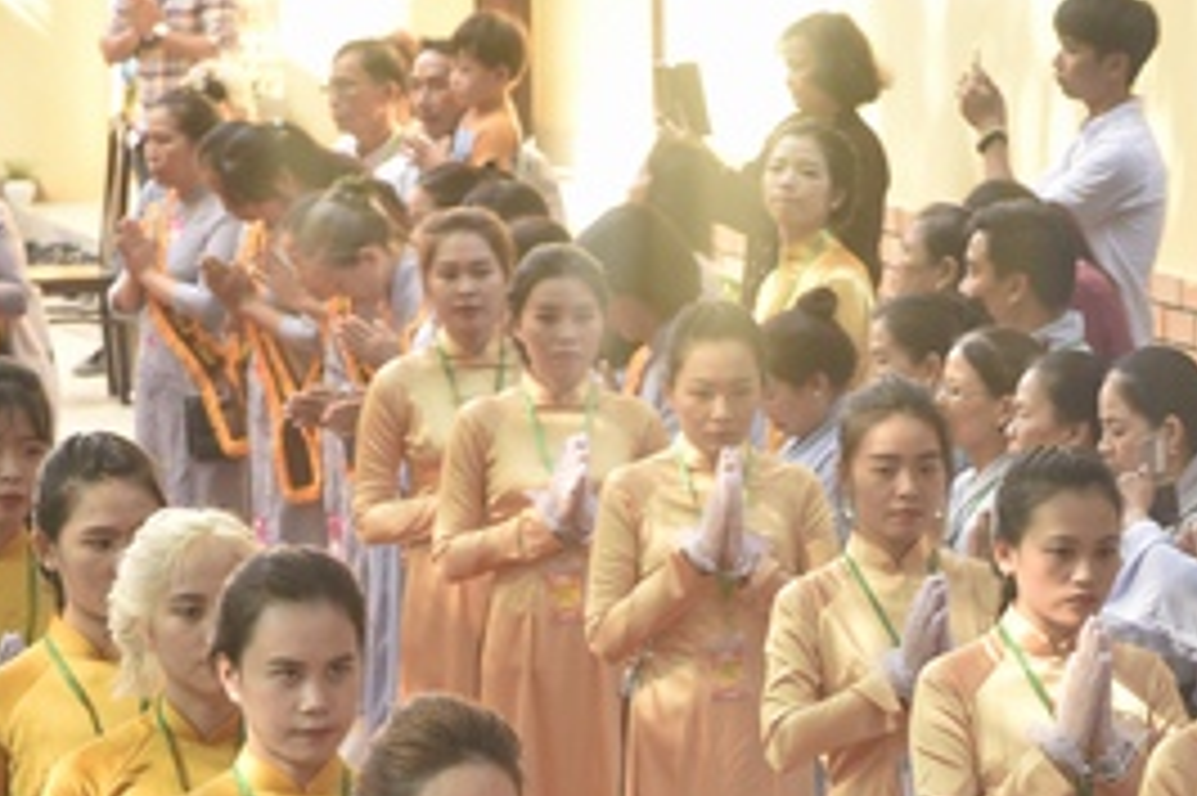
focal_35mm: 225
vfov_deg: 6.1
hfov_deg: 9.1
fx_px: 7476
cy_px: 971
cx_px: 1260
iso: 100
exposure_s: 1/15
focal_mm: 92
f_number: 8
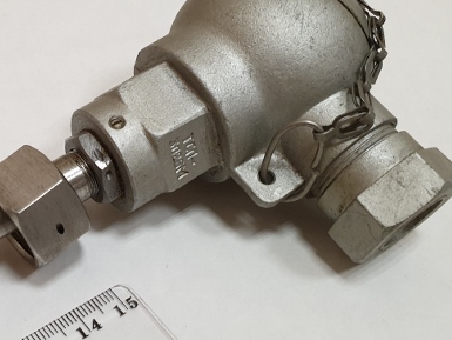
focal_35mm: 54
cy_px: 159
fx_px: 705
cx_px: 42
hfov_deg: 33.6
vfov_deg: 27.0
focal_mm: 4.3
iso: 250
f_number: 2.4
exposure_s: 1/50
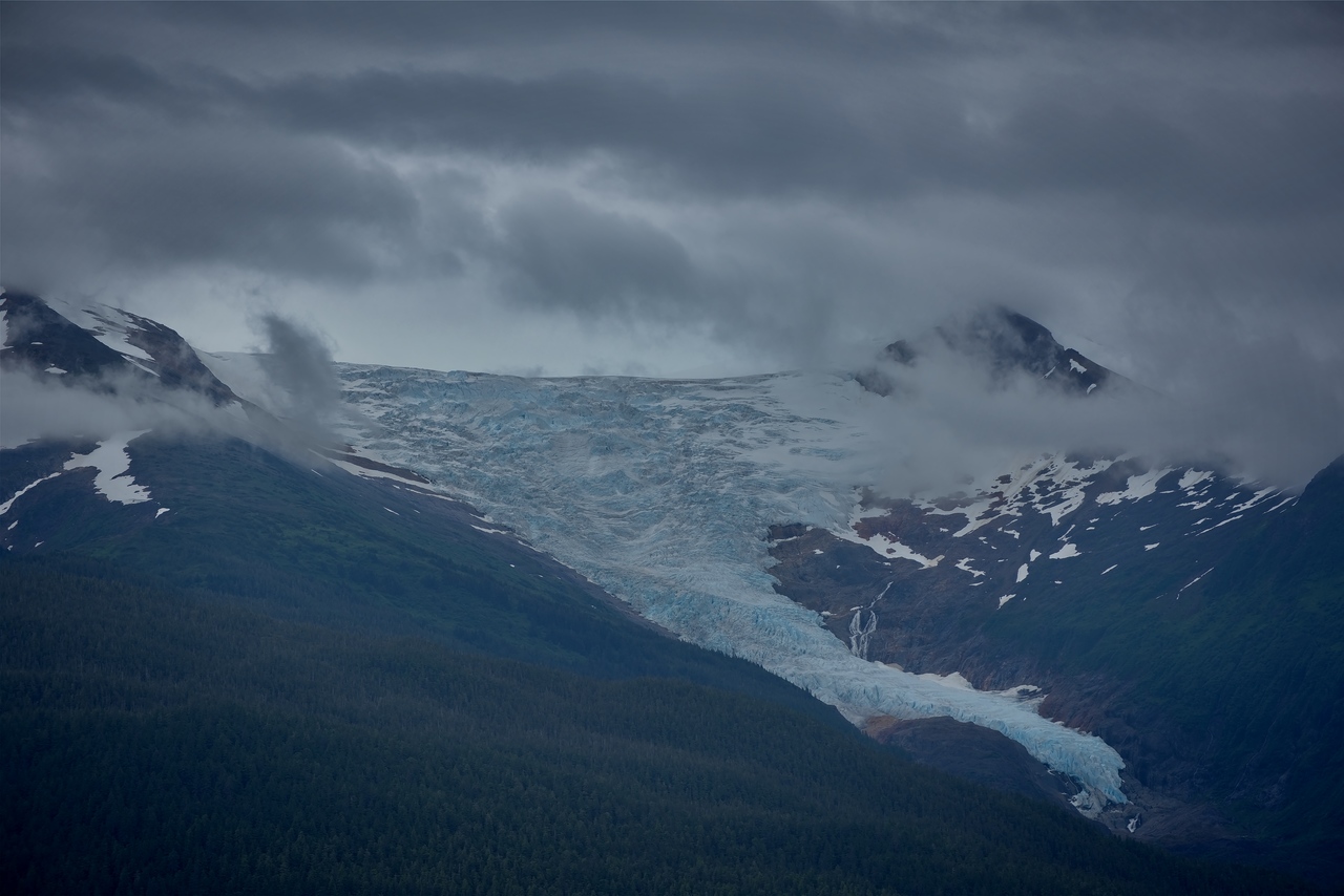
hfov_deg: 16.4
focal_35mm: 125
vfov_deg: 11.0
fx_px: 4667
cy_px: 448
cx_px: 672
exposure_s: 1/400
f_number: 10
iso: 100
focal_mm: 125
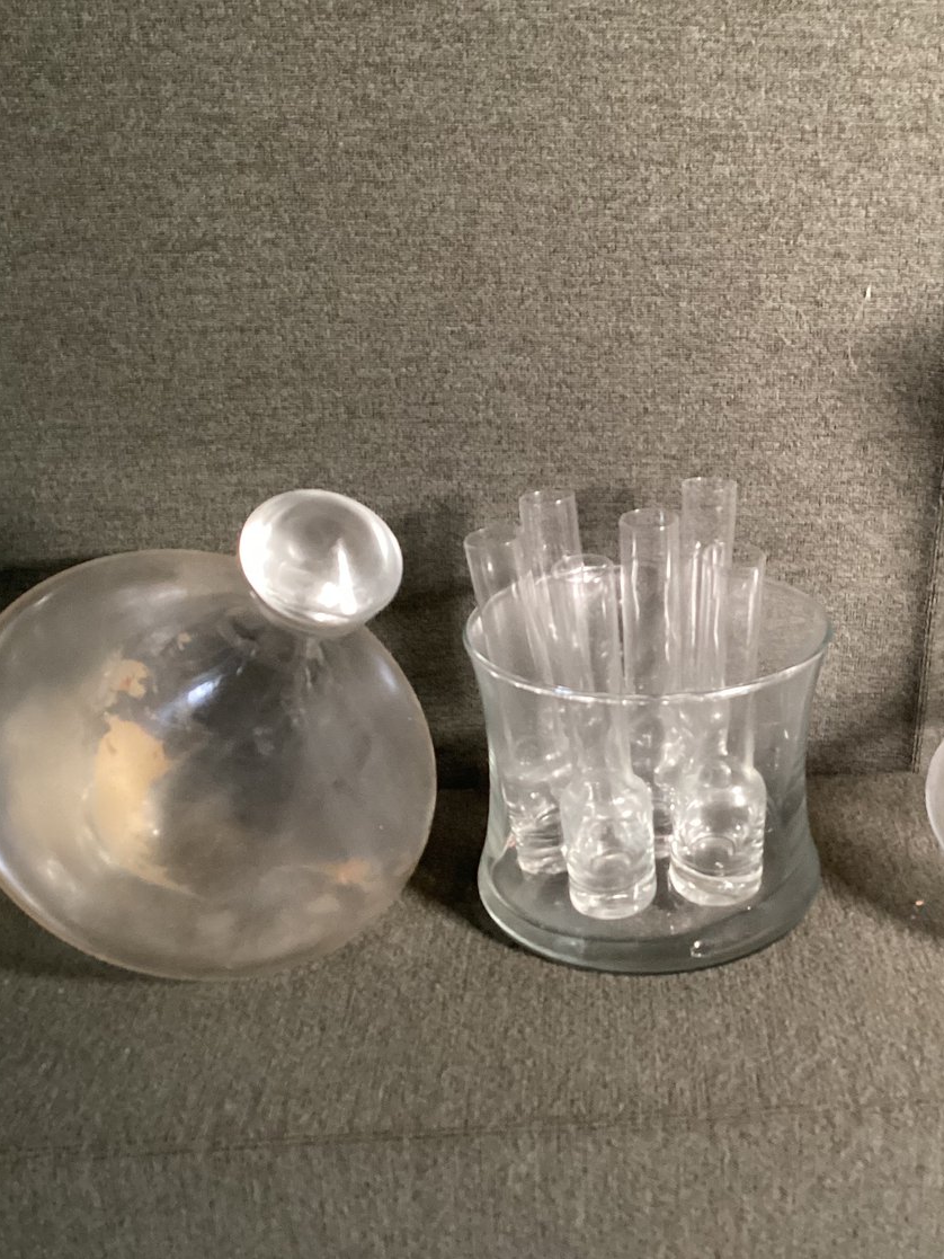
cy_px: 620
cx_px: 683
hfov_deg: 33.8
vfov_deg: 44.8
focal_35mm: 42
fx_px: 1527
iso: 320
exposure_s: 1/50
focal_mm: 3.3
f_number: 2.4
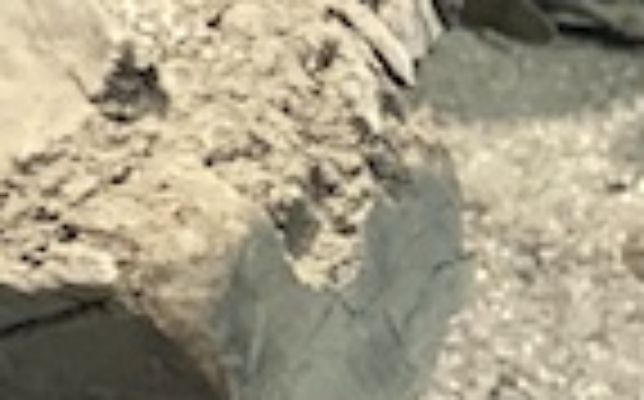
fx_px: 6101
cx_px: 1216
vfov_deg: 3.6
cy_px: 1333
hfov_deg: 5.9
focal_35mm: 348
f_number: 2
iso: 320
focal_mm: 6
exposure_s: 1/60
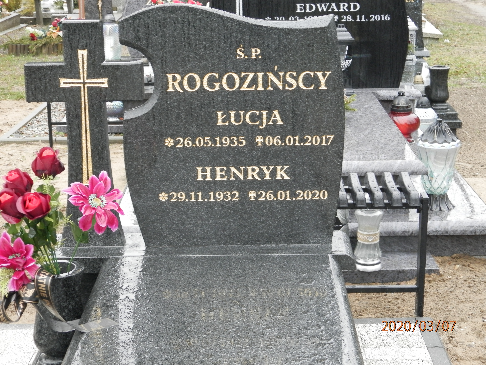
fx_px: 955
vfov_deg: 21.6
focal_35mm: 68
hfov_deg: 28.6
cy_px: 182
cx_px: 243
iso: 200
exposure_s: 1/30
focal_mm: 12.2
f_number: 4
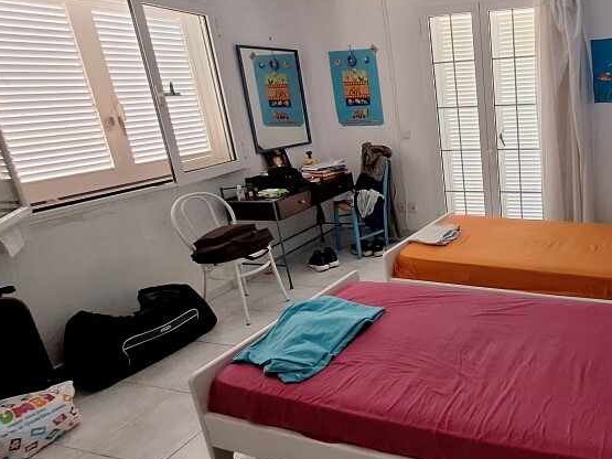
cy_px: 201
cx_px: 524
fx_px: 424
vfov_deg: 56.6
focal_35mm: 24
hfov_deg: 62.7
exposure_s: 1/50
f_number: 2.2
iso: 200
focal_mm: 1.74
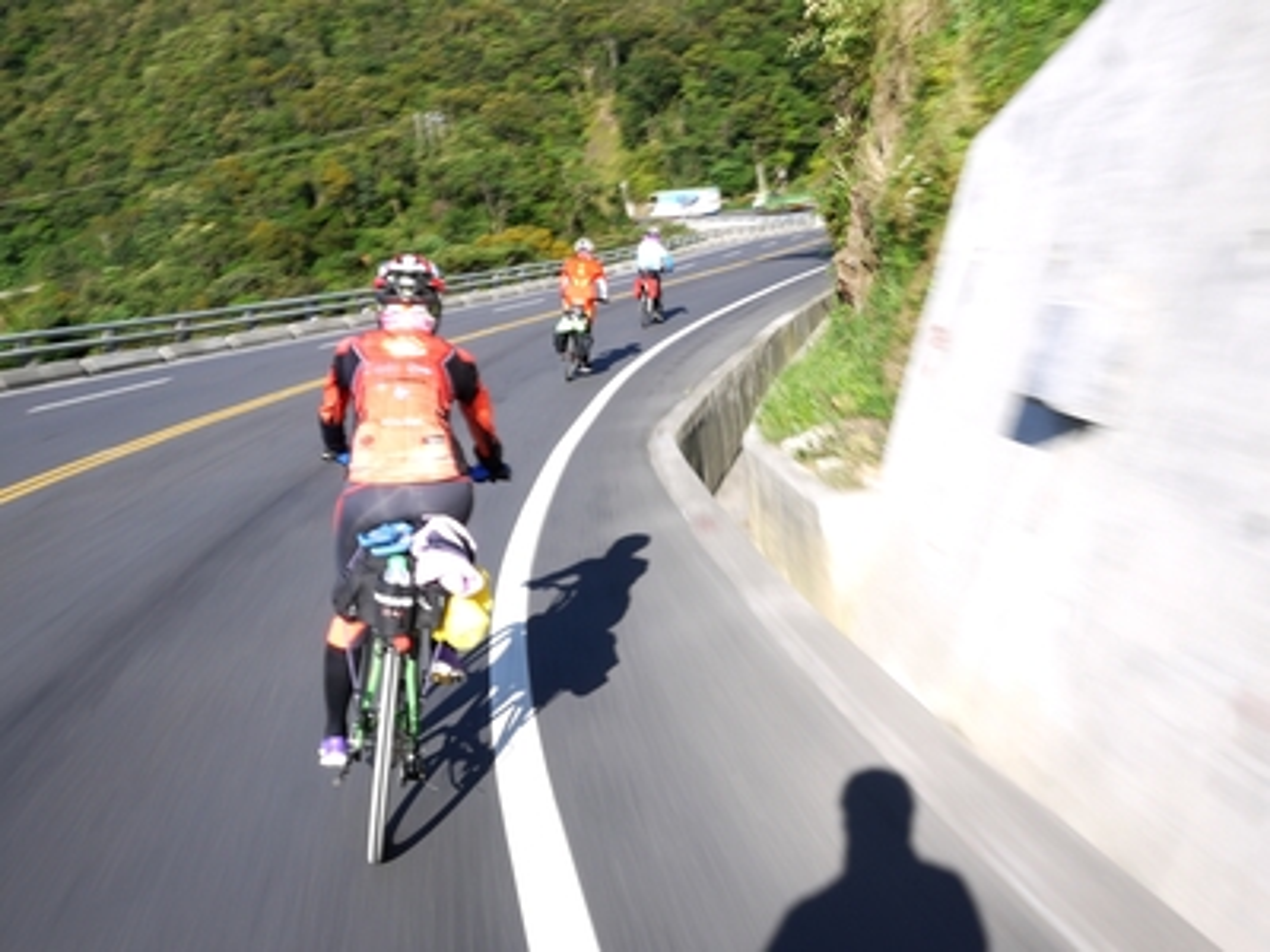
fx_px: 1431
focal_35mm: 39
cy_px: 476
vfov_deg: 36.8
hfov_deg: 47.9
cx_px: 635
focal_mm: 14
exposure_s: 1/25
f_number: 18
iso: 100
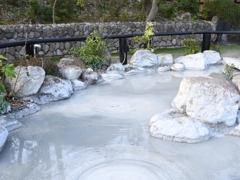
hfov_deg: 44.4
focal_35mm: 42
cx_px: 120
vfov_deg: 34.0
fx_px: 294
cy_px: 102
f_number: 4.5
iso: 250
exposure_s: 1/400
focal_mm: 19.5
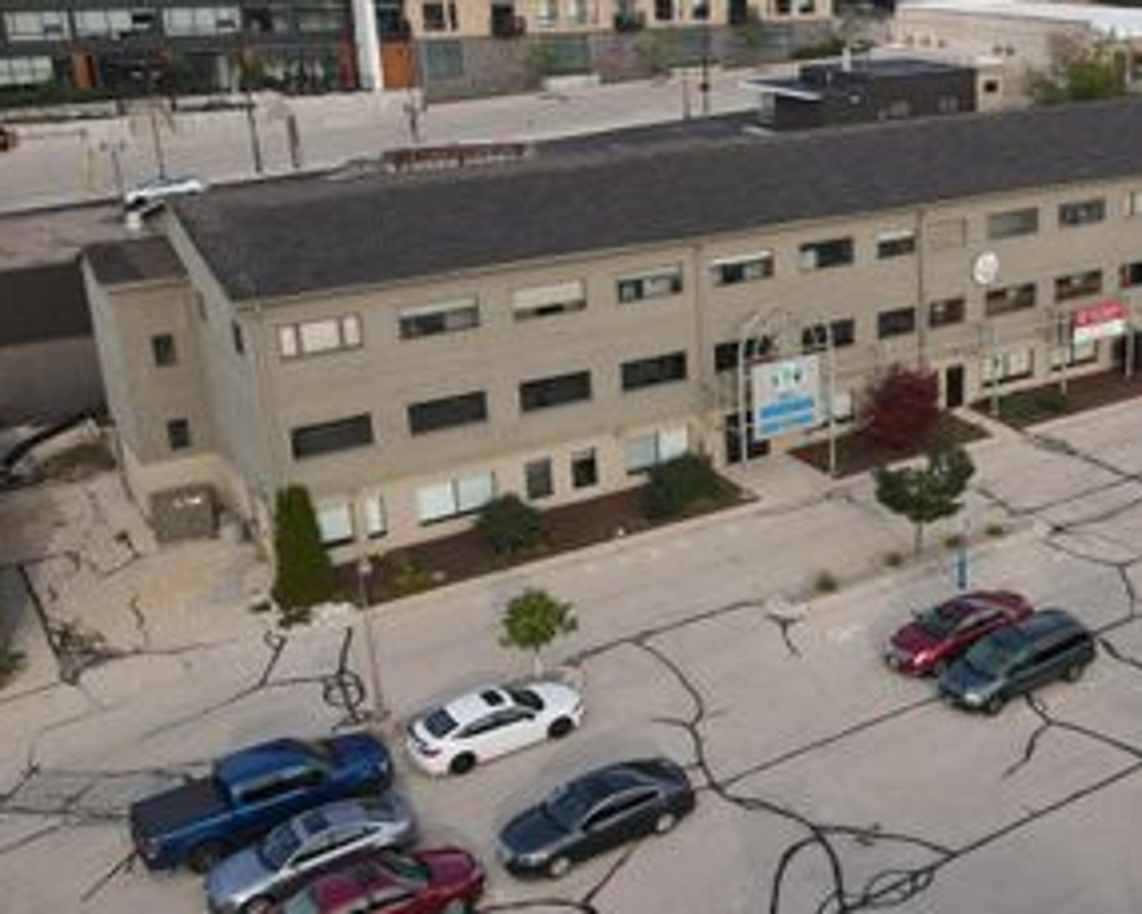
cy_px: 389
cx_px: 914
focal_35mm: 41
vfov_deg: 36.4
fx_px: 1386
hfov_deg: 42.7
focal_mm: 4.5
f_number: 2.8
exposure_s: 1/20
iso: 100
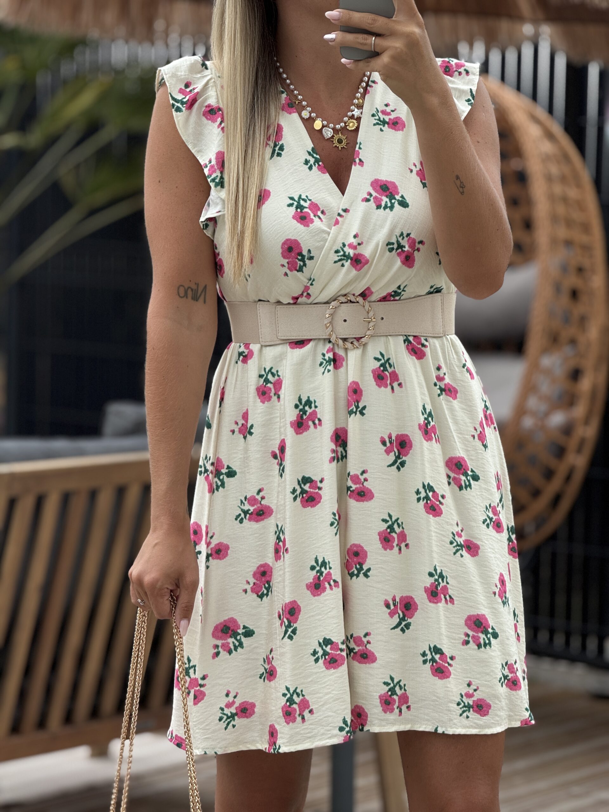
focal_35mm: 120
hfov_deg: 12.3
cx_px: 304
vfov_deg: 16.4
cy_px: 406
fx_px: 2815
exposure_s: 1/377
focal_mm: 15.66
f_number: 2.8
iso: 50
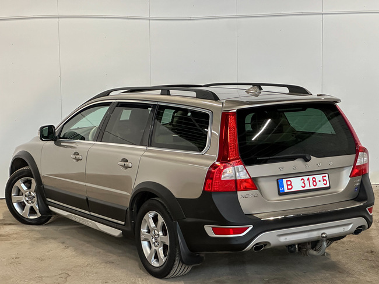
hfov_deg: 25.3
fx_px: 843
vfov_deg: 19.2
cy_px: 142
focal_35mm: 77
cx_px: 190
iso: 200
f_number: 2.8
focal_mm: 9
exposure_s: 1/50
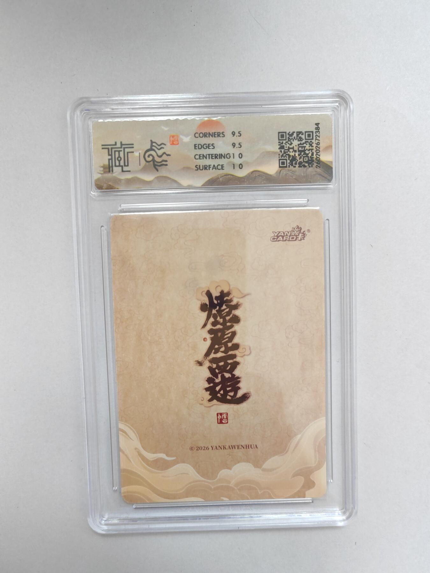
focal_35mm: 27
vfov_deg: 65.3
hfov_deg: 51.4
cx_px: 215
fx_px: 447
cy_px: 286
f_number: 1.95
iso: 200
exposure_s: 1/100
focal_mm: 5.52
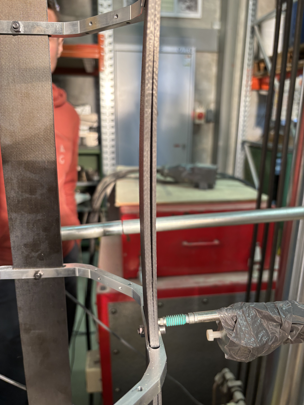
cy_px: 202
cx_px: 152
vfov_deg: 67.3
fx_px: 304
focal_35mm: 26
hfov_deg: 53.1
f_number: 1.6
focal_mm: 5.96
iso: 125
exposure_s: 1/50
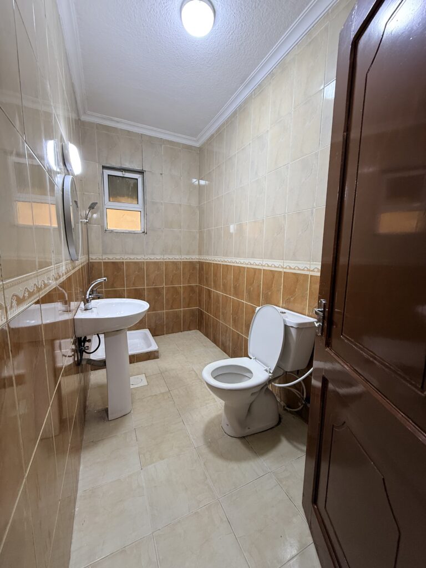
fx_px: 230
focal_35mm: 14
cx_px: 213
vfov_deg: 102.1
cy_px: 284
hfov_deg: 85.7
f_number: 2.2
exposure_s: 1/100
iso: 160
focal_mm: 2.22
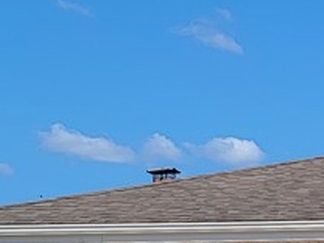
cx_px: 547
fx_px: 1554
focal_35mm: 166
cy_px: 159
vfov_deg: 8.9
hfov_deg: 11.2
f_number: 1.8
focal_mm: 6.7
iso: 16
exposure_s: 1/1422
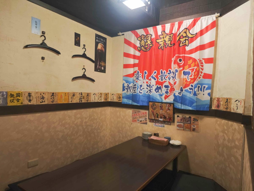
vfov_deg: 58.9
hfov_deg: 73.9
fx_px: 169
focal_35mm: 23
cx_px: 127
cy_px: 96
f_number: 1.63
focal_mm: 8.72
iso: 1600
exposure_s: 1/24
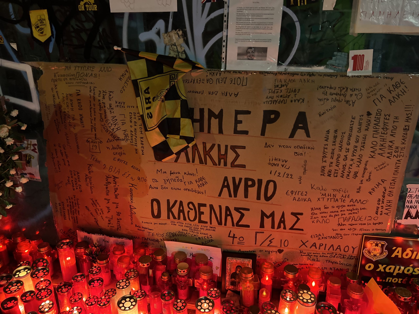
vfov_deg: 53.1
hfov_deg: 67.3
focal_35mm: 26
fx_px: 315
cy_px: 157
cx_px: 210
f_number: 1.5
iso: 640
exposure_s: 1/25
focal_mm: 5.7
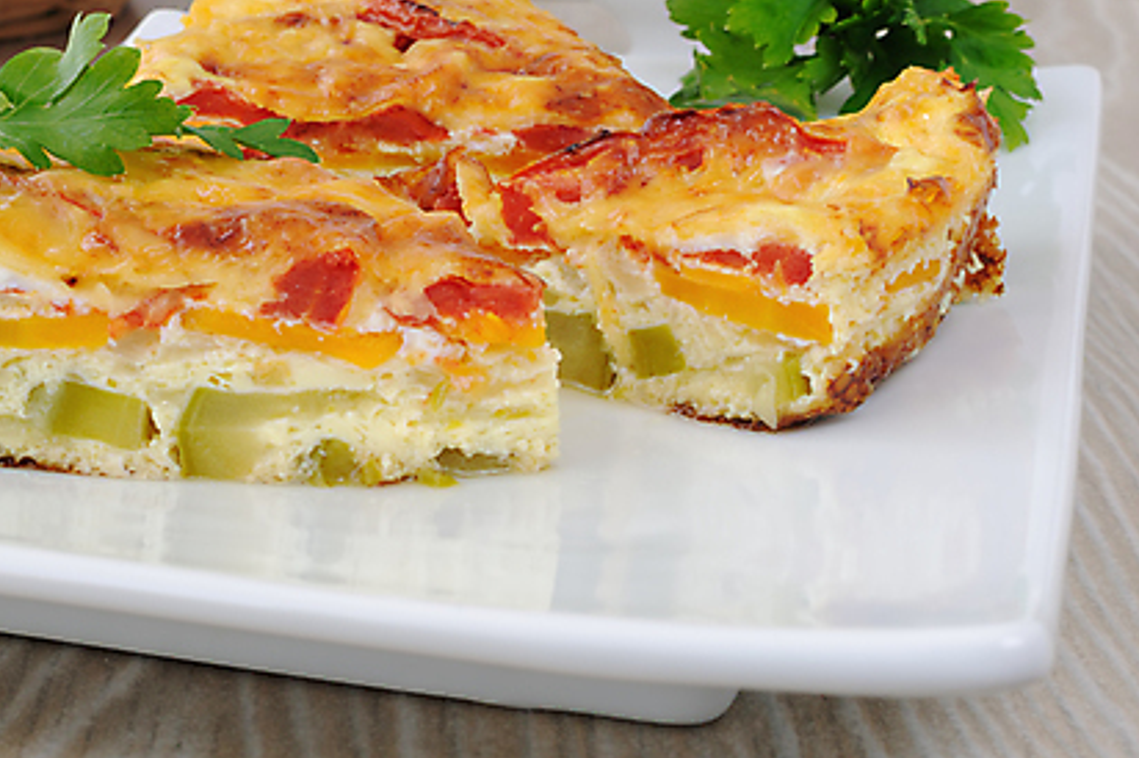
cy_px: 288
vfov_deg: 17.7
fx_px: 2426
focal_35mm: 77
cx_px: 379
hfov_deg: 26.3
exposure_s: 1/8
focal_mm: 35
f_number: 9
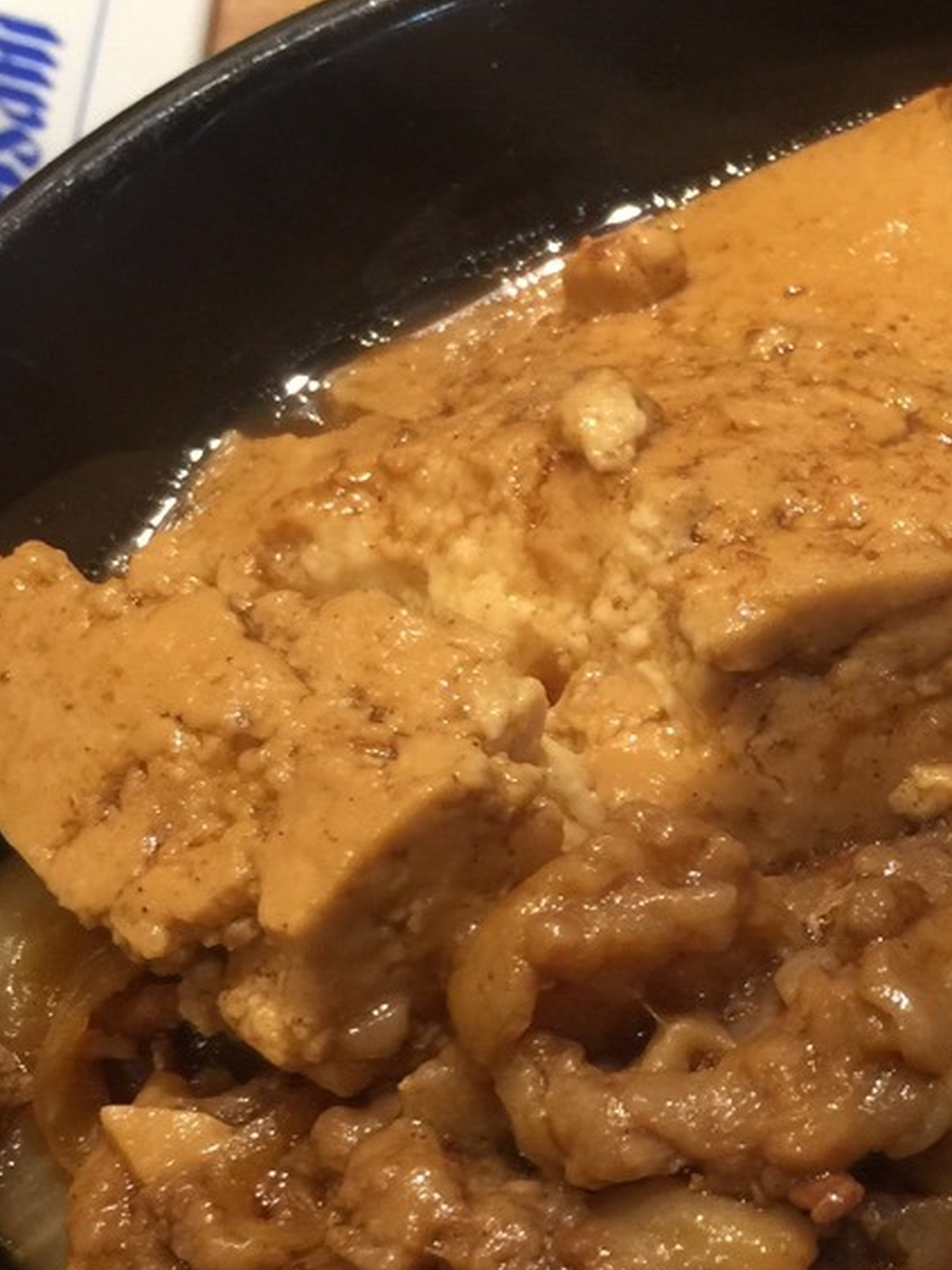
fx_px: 2640
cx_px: 1004
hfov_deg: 19.7
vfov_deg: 26.7
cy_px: 943
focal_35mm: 72
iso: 50
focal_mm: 4.15
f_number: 2.2
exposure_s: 1/15
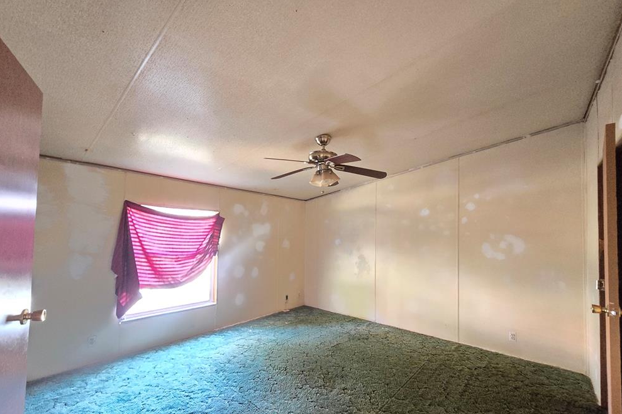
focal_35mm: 14
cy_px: 229
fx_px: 242
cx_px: 309
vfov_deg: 80.9
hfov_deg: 104.3
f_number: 2.2
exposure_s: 1/24
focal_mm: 2.2
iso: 1600
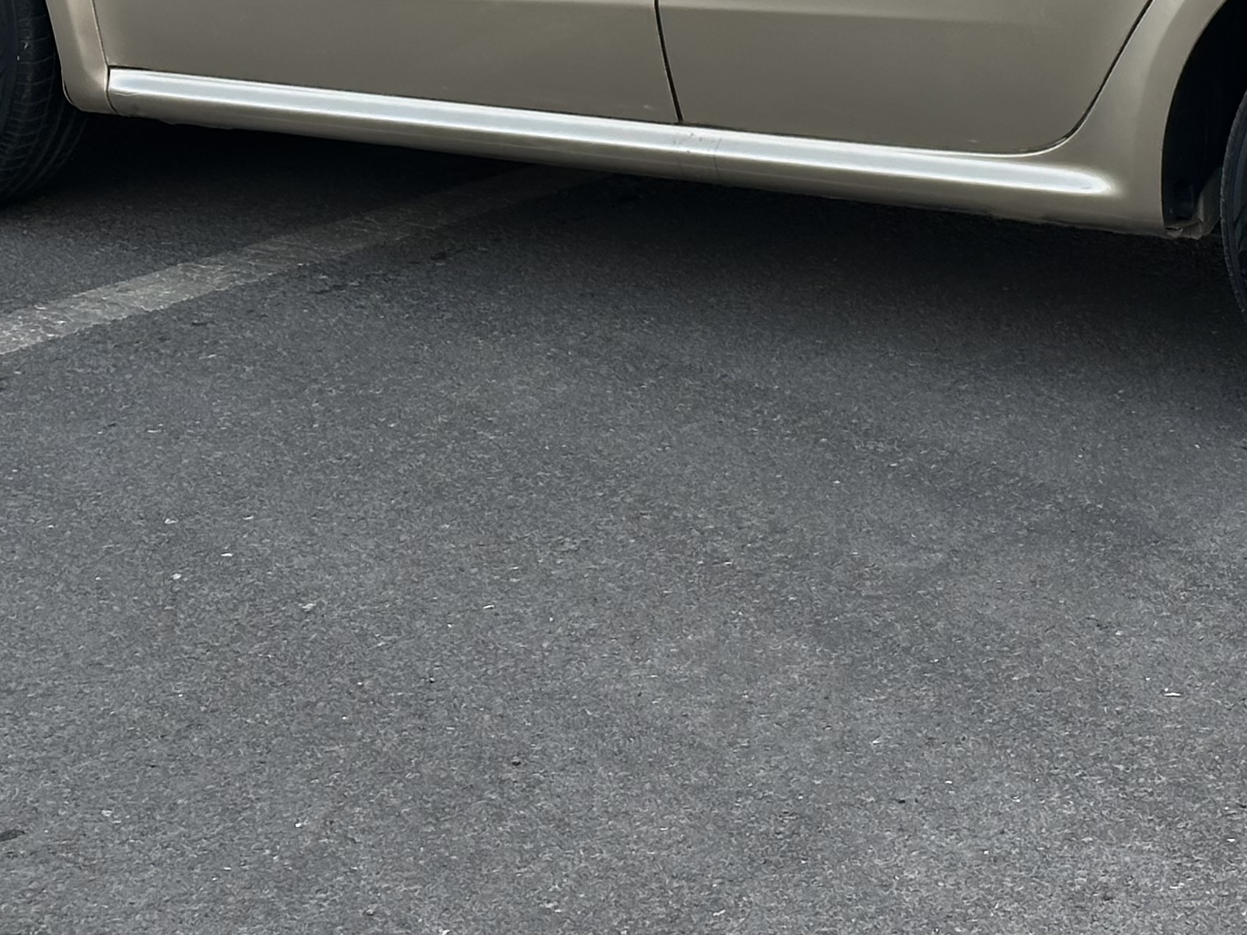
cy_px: -174
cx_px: 1068
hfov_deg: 16.2
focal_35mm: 120
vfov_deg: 12.1
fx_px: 4323
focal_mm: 6.86
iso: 64
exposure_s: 1/353
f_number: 1.78
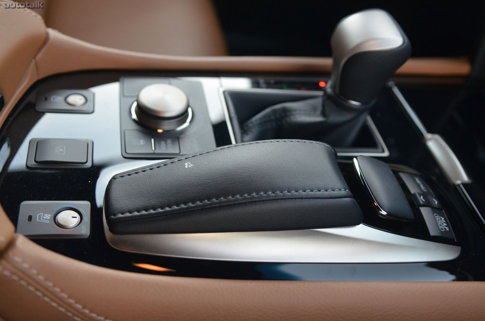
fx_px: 524
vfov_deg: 34.1
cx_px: 242
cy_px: 160
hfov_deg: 49.6
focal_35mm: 39
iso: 1600
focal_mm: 26
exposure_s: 1/50
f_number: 2.8
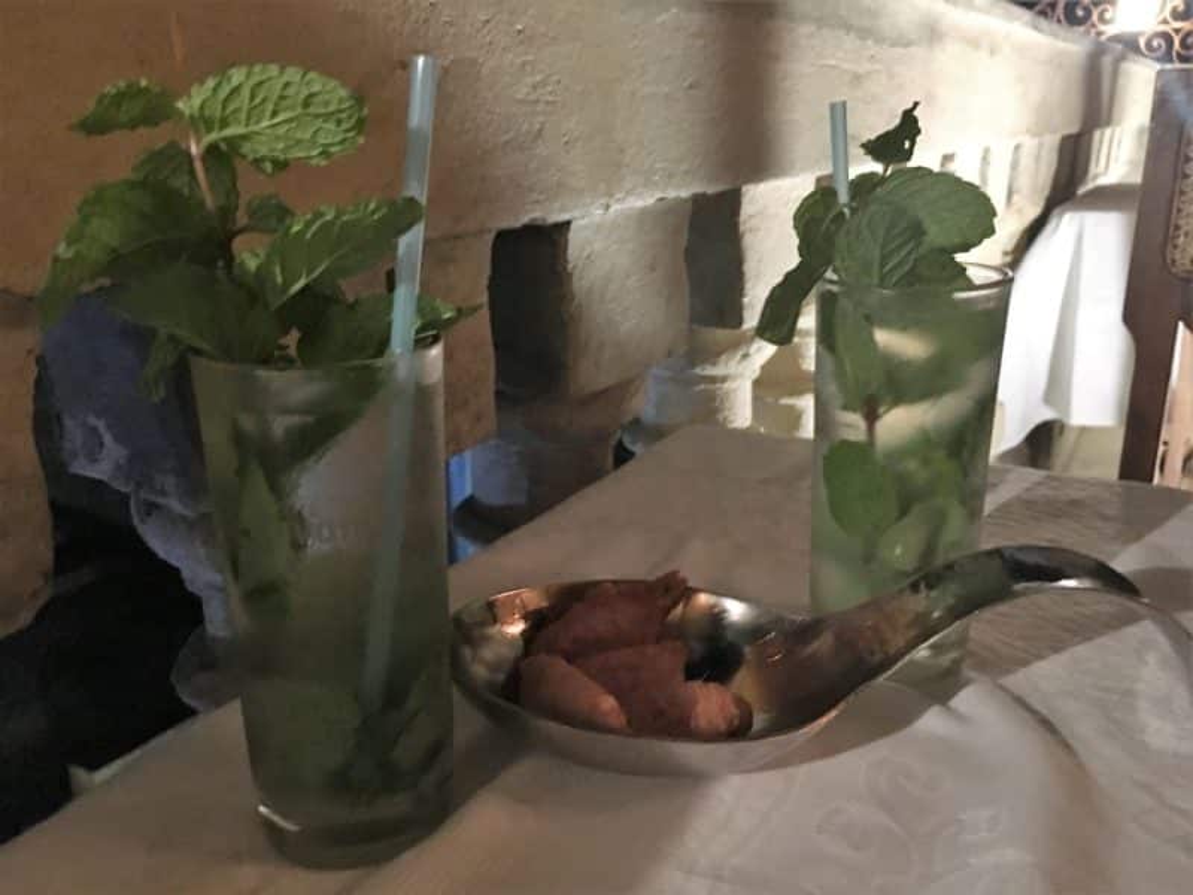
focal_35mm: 29
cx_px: 596
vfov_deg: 48.2
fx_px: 999
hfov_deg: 61.7
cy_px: 448
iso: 500
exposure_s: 1/15
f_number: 2.2
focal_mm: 4.15
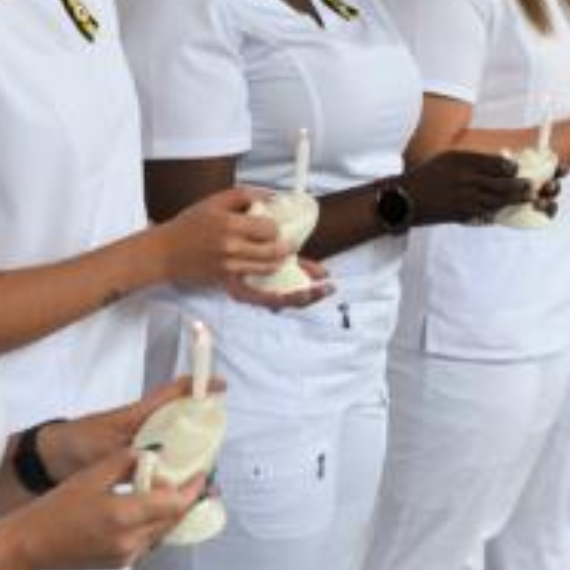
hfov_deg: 19.5
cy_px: 149
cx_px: 355
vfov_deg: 19.4
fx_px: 1658
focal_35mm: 89
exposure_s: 1/60
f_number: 8
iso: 1000
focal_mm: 26
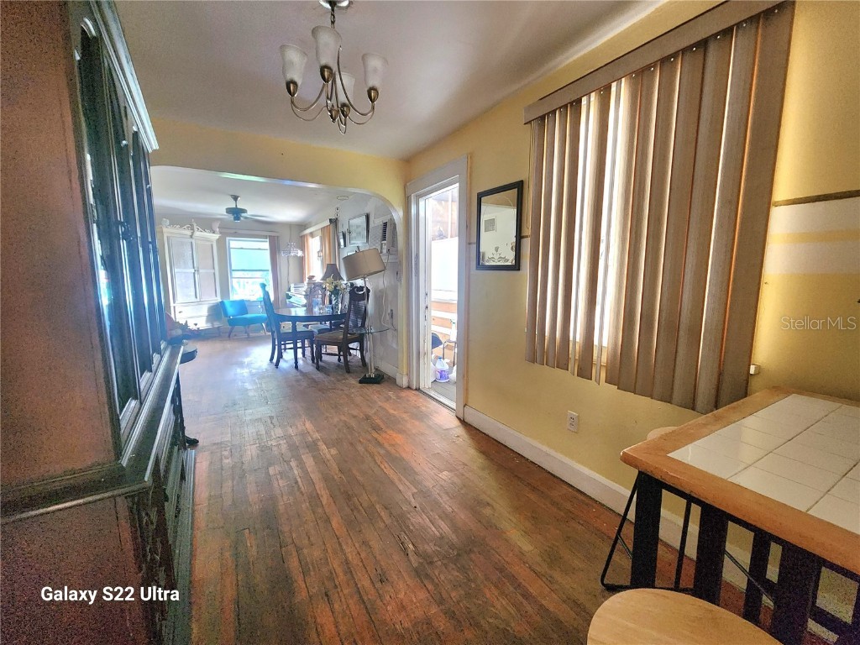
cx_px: 430
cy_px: 322
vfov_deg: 89.9
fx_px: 323
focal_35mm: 13
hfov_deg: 106.2
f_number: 2.2
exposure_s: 1/30
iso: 500
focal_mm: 2.2
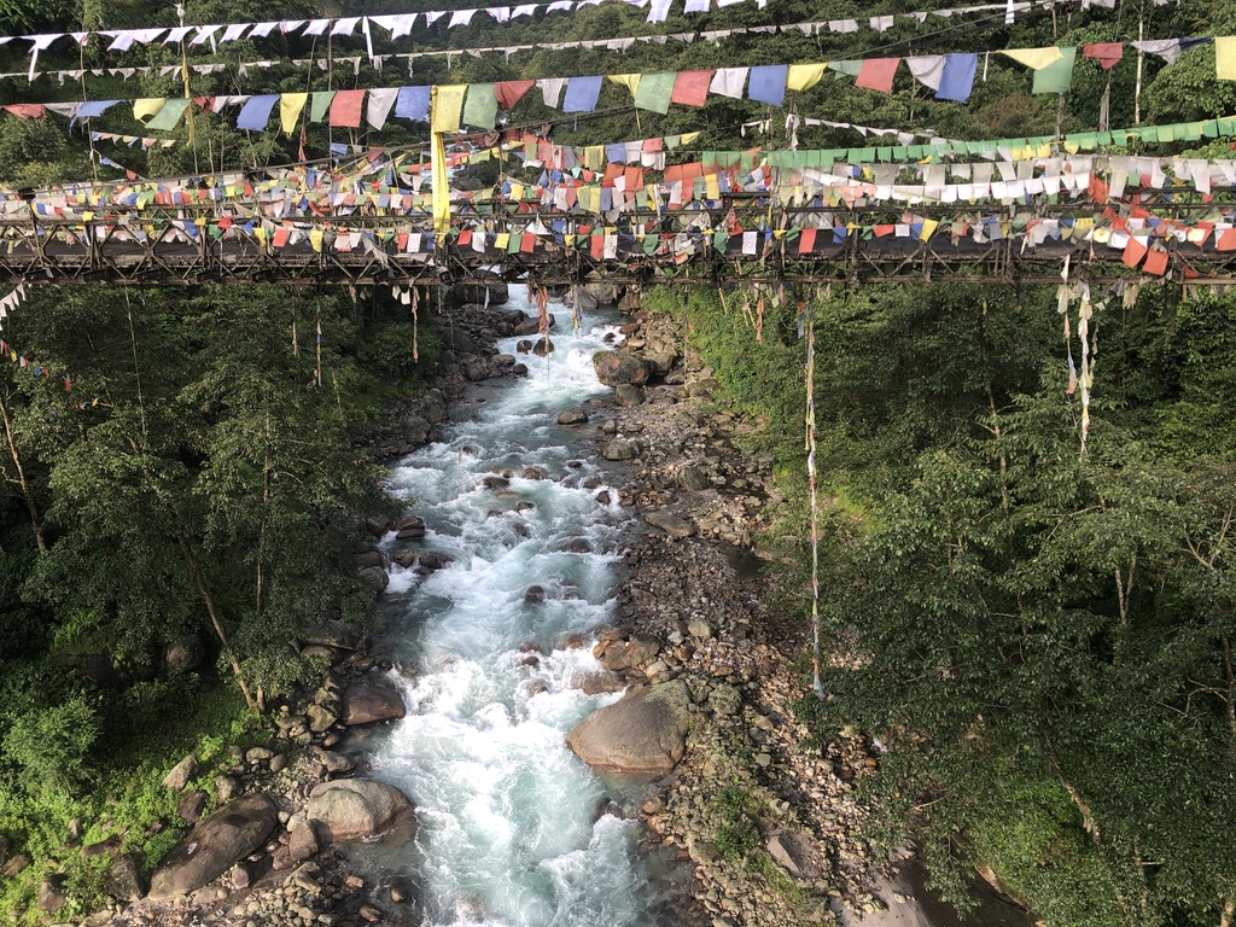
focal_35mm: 28
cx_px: 618
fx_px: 1000
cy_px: 464
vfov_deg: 49.7
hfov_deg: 63.4
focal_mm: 4
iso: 20
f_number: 1.8
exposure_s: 1/267
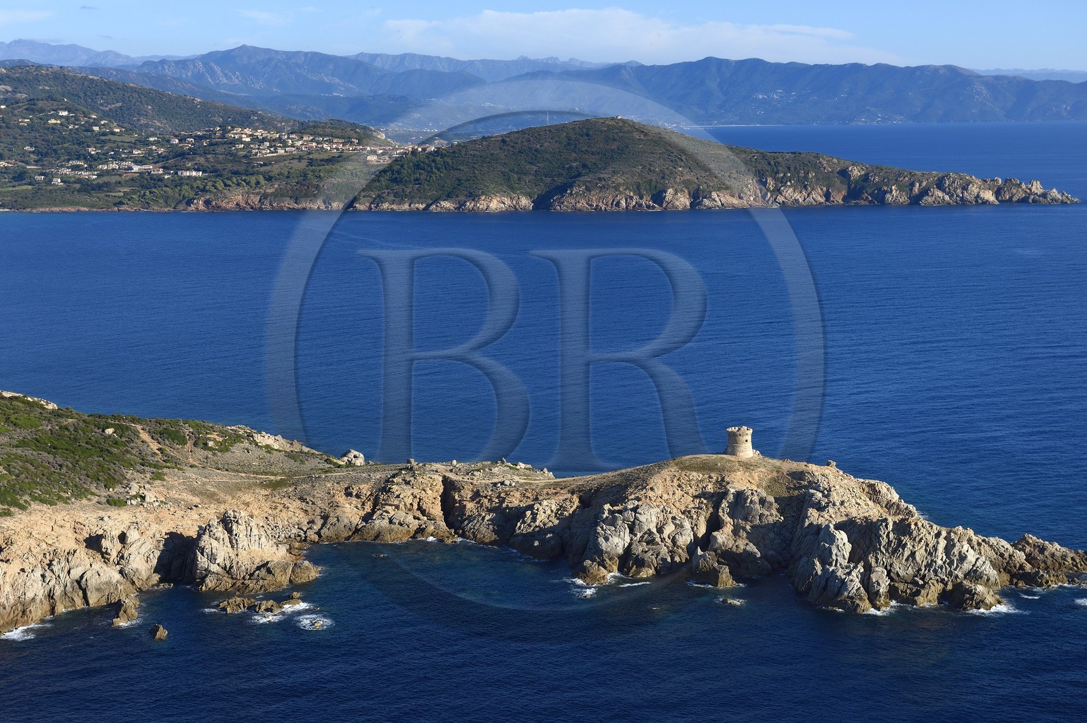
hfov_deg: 34.5
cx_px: 544
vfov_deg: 23.3
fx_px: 1750
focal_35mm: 58
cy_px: 362
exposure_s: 1/800
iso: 400
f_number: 8
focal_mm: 58
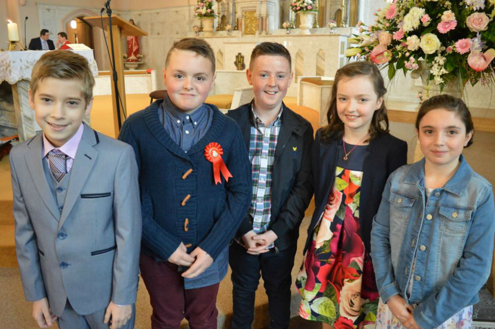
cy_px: 164
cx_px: 248
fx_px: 371
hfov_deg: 67.4
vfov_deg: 47.9
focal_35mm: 27
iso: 3200
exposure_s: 1/60
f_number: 3.5
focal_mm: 18
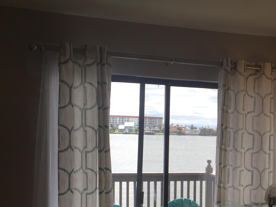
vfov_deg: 26.4
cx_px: 221
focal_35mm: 54
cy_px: 172
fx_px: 431
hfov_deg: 34.5
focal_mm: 4.15
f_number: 2.2
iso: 32
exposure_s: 1/565
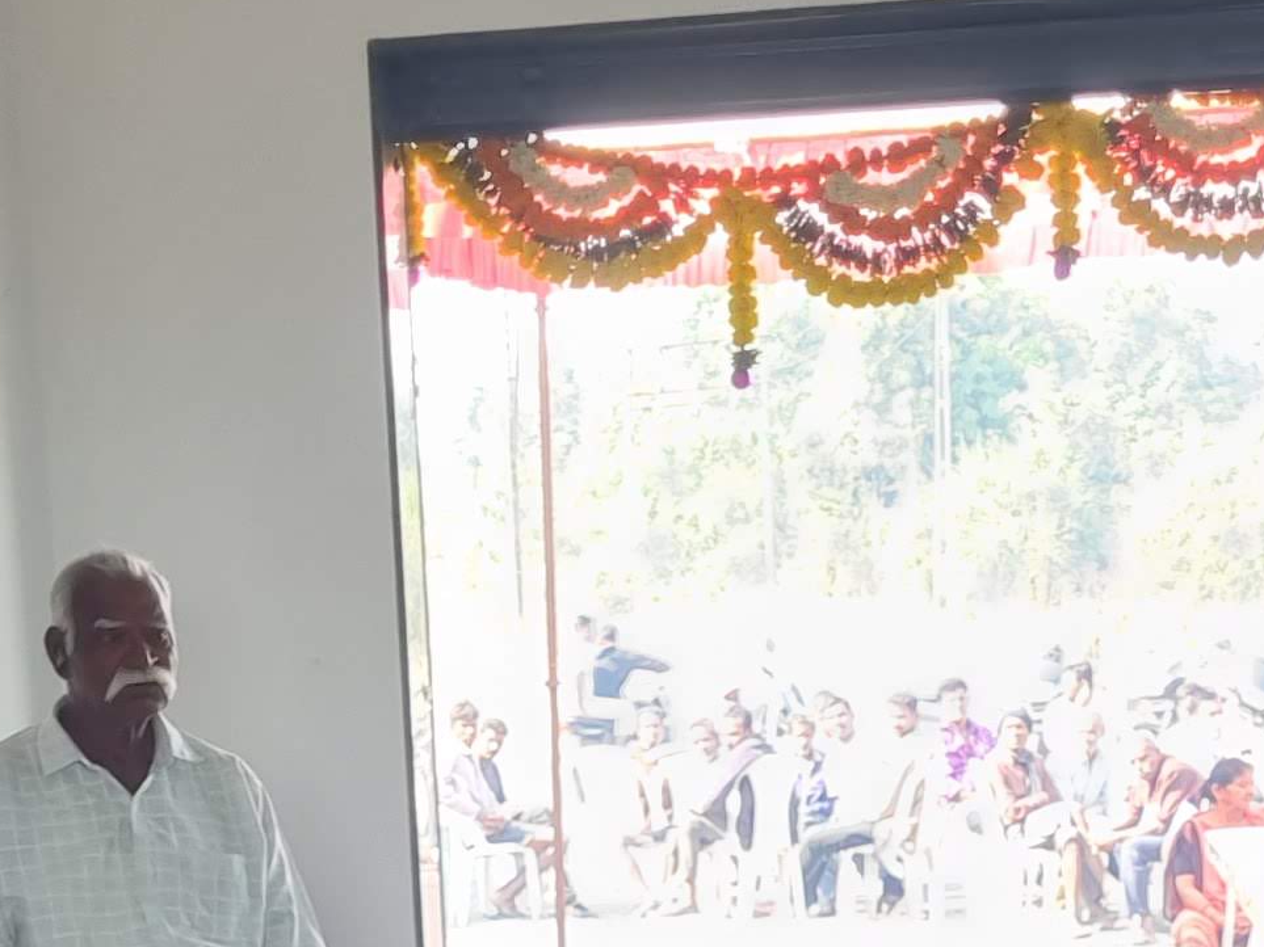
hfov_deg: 18.2
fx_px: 3943
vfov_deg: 12.8
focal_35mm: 108
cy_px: 1531
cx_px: 399
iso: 320
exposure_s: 1/100
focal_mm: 5.4
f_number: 1.8
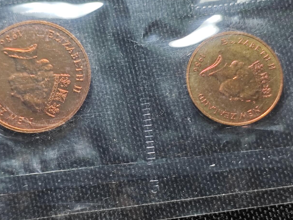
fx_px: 787
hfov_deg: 21.1
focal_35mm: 93
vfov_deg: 15.9
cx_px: 131
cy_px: 108
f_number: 1.6
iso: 100
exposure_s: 1/50
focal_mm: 5.84
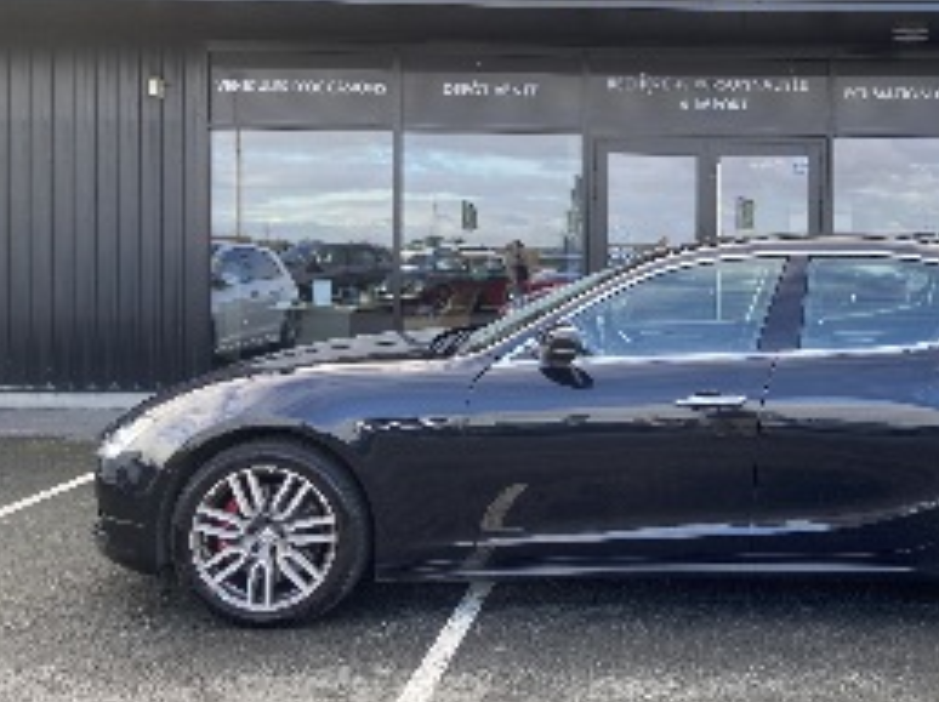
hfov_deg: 43.2
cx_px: 717
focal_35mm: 42
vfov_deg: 34.2
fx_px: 1138
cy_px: 295
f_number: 1.8
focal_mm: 4.25
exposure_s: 1/180
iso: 32
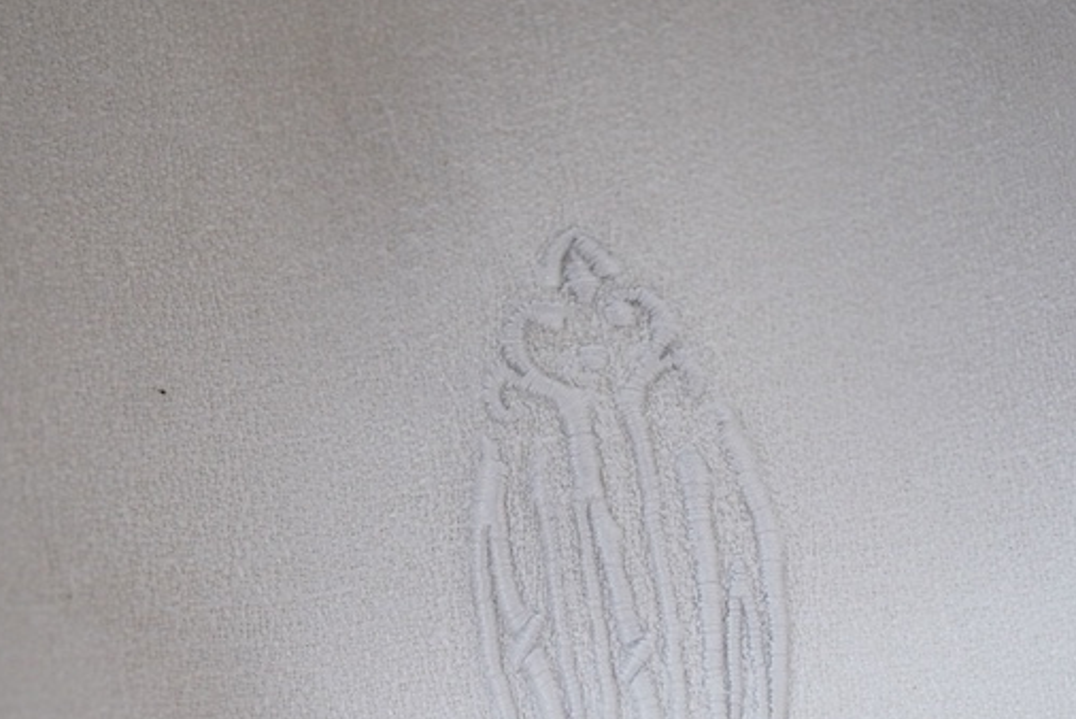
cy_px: 598
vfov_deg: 16.9
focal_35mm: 80
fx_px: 2392
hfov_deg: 25.3
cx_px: 621
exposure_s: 1/125
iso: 1250
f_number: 3.5
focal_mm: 30
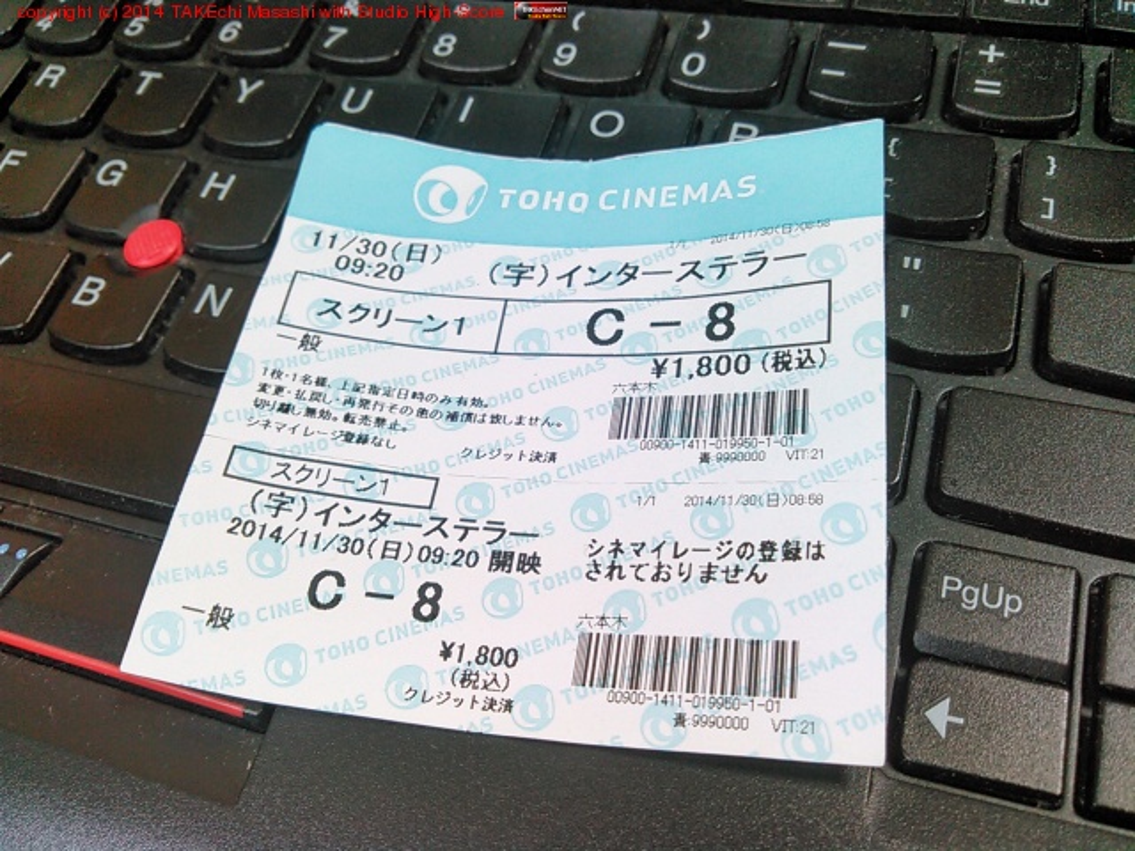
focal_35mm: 30
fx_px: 984
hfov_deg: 60.0
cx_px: 568
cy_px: 426
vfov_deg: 46.8
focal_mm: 4
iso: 250
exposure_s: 1/16.7
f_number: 2.4
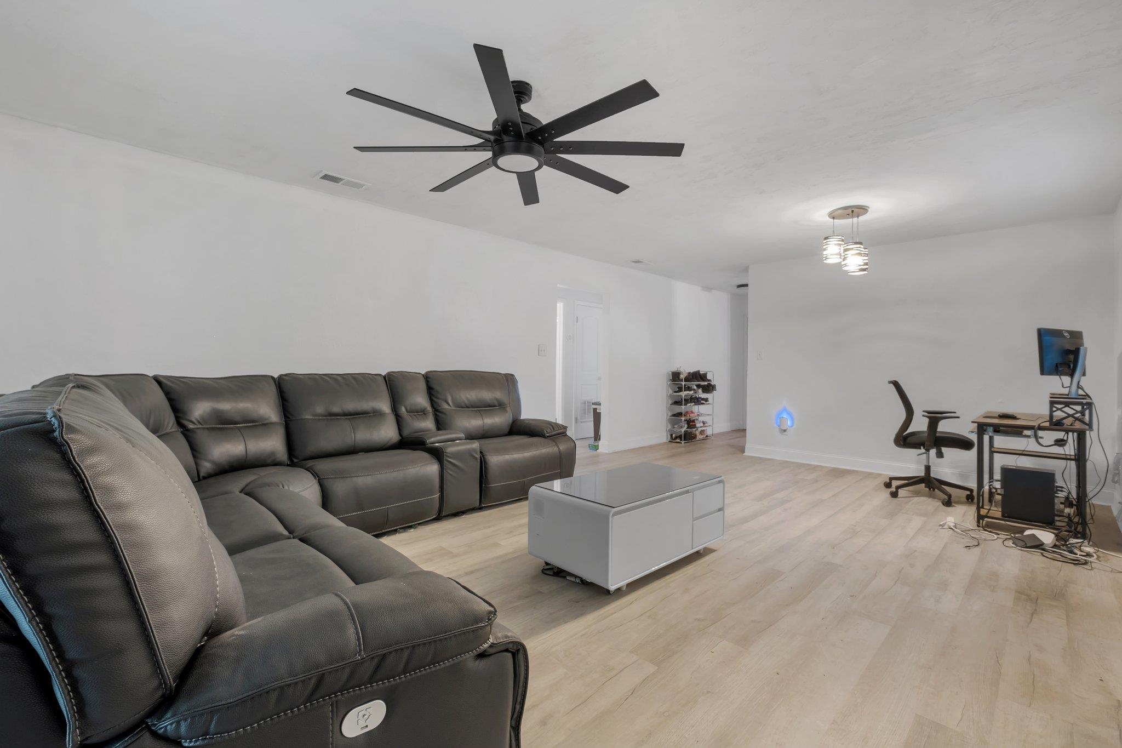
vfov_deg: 77.3
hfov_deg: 100.4
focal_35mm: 15
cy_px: 374
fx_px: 467
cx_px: 561
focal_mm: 10
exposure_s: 13
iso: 250
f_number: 8
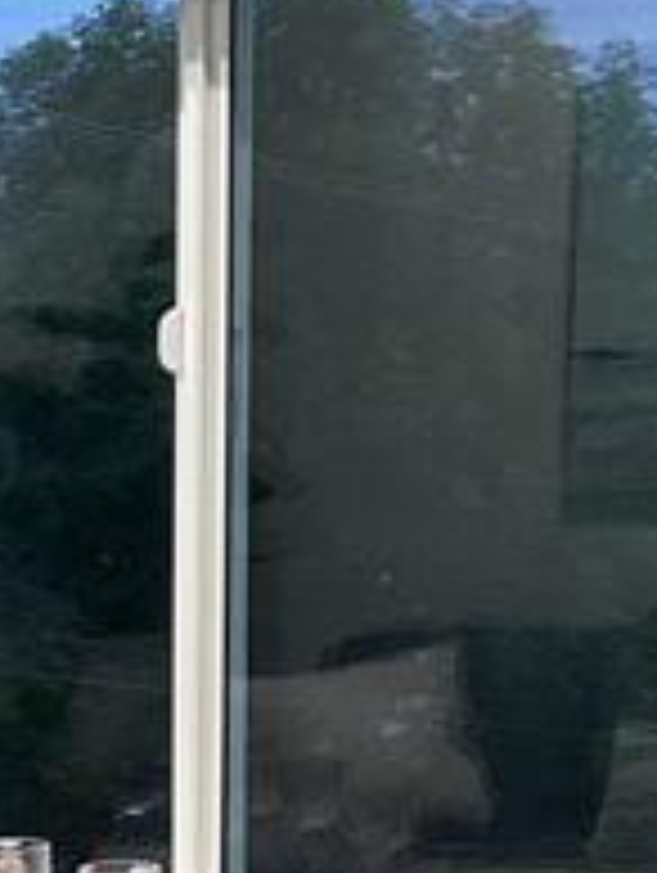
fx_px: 3459
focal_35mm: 137
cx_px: -576
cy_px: 1192
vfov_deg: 13.7
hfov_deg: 10.2
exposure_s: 1/59
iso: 320
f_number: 1.5
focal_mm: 5.7
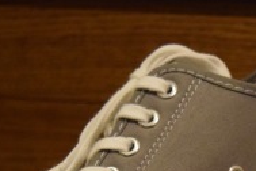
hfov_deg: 13.7
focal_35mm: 148
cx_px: 237
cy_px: 272
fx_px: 1052
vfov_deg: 9.0
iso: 4000
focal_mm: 30
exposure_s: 1/60
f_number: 4.2
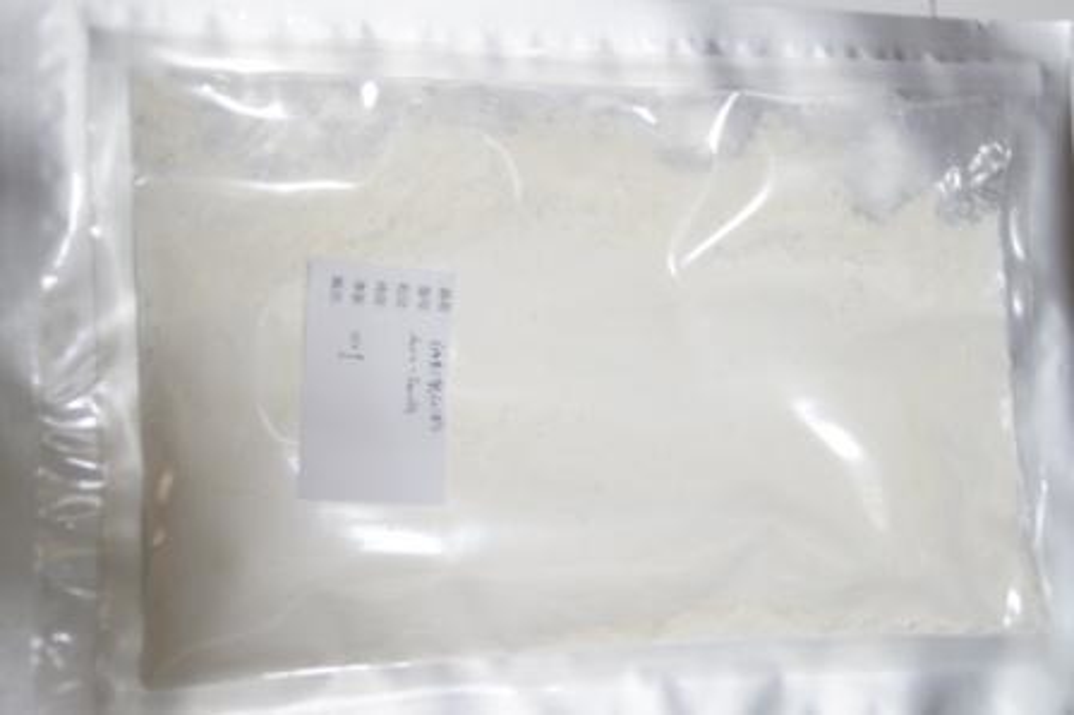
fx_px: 1565
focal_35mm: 52
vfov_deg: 25.7
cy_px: 358
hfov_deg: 37.9
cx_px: 537
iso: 400
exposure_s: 1/3
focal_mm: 35
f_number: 4.5
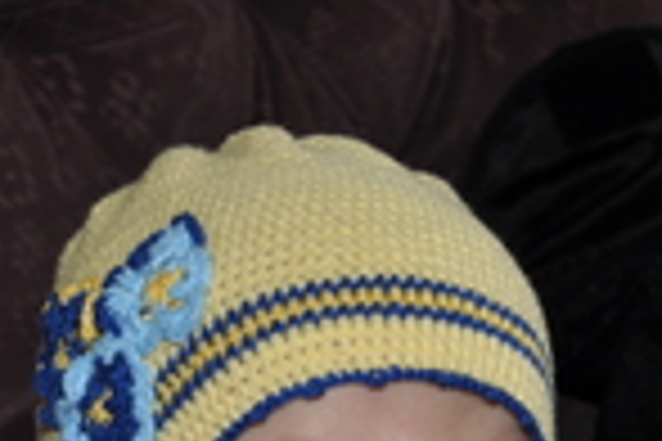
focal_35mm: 110
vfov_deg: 12.0
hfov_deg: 18.5
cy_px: 610
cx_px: 180
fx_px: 2023
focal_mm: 24
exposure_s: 1/60
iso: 200
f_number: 4
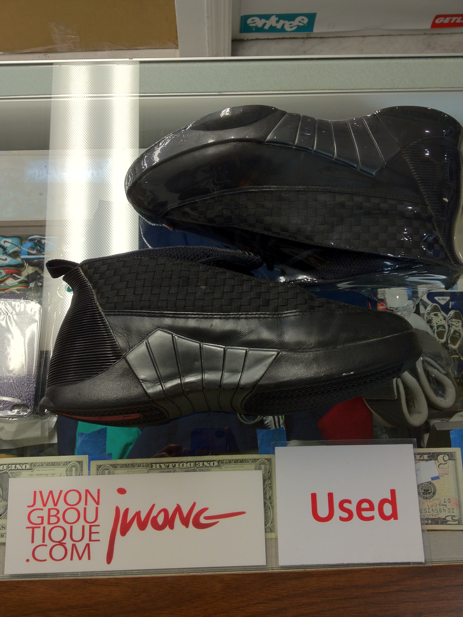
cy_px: 308
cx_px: 232
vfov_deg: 52.6
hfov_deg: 40.7
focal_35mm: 35
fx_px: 624
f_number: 2.4
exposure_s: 1/20
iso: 80
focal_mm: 4.28
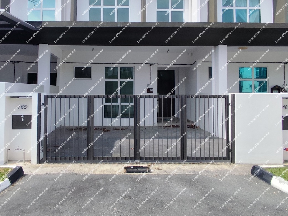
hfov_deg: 65.1
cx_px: 128
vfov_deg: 49.9
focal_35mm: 27
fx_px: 225
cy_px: 62
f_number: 2.2
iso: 50
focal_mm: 1.65
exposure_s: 1/1967
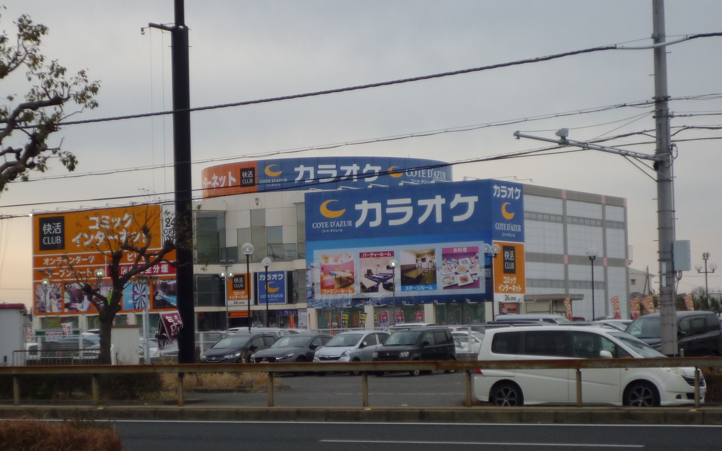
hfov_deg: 21.9
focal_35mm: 95
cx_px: 327
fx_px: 1869
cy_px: 235
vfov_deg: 13.8
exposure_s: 1/400
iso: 100
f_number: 4.9
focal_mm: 12.2
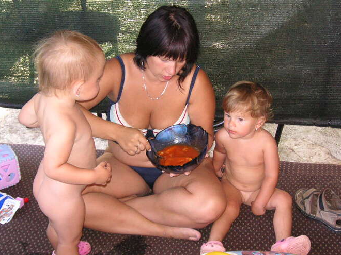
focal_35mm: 57
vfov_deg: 25.7
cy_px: 117
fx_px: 562
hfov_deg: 33.8
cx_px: 163
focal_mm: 7.8
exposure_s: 1/45
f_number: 3.3
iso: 160
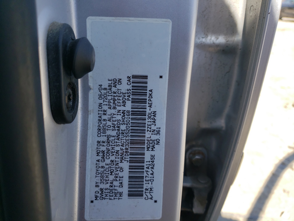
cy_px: 110
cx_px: 147
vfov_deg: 53.1
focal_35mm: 26
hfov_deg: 67.3
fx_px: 221
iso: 50
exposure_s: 1/1000
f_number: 1.5
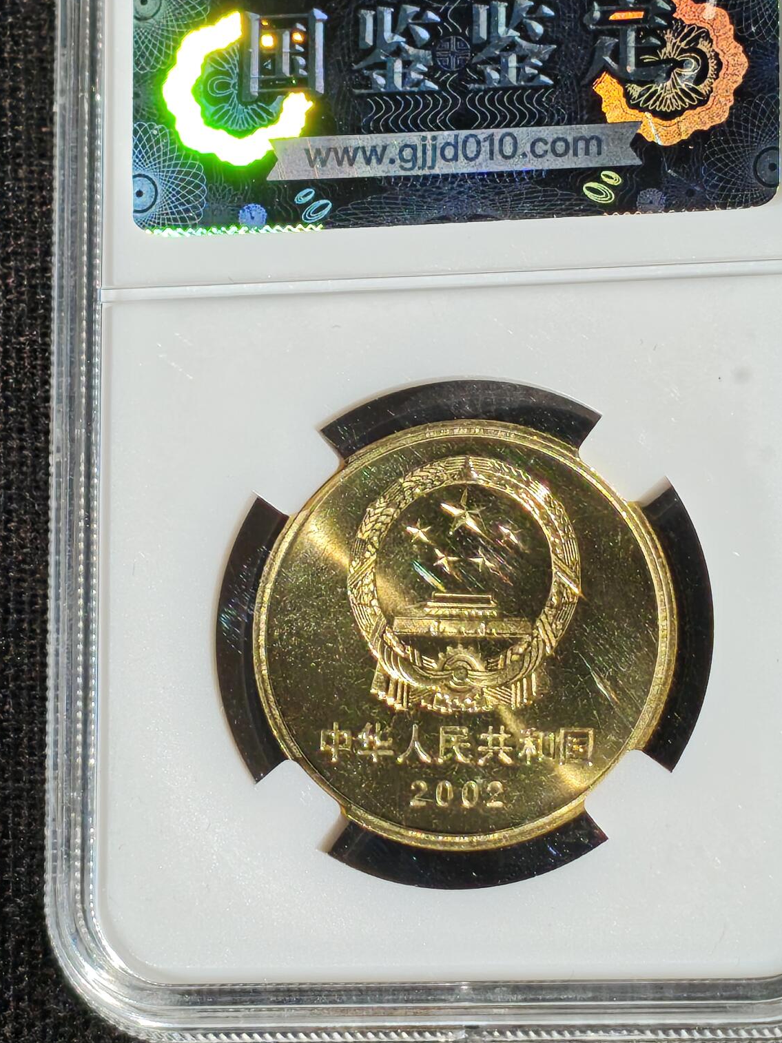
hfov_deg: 11.2
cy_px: 435
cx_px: 445
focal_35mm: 132
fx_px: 3977
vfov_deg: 14.9
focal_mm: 4.94
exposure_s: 1/3999
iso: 50
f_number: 1.5
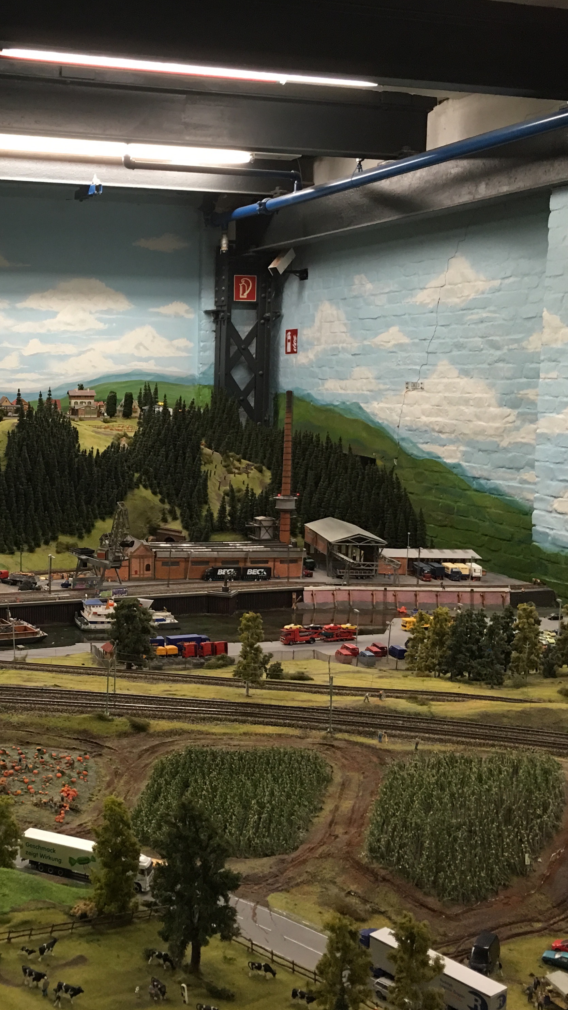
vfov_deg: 47.4
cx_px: 60
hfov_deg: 26.8
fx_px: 1152
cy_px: 500
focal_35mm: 43
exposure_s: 1/17
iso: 64
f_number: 2.2
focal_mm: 4.15
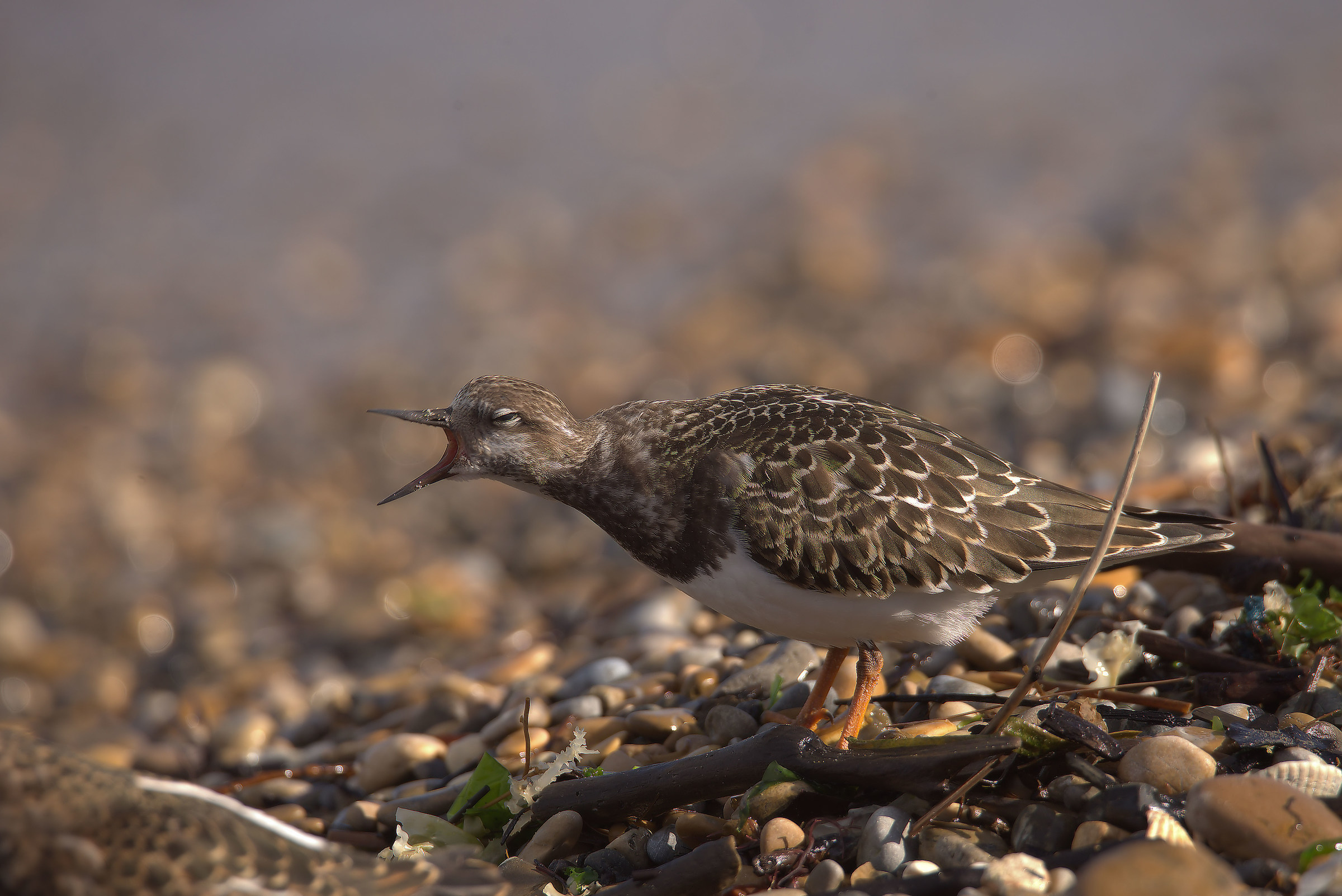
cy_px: 448
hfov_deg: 3.4
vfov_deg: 2.3
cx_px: 671
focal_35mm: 600
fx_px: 22374
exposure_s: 1/400
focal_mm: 600
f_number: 8
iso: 250
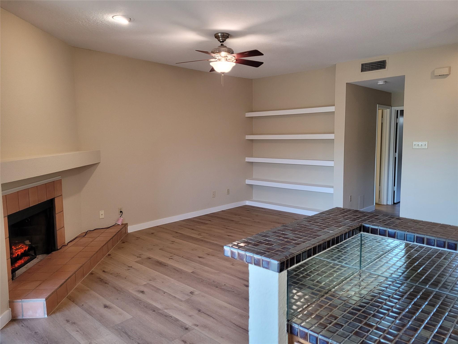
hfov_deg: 67.3
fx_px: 344
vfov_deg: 53.1
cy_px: 172
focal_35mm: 26
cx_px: 229
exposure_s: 1/120
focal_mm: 5.4
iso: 250
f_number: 1.8
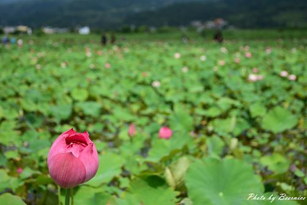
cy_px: 102
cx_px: 154
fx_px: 486
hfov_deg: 35.0
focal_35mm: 57
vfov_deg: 23.8
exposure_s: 1/1000
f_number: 5
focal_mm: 38
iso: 100
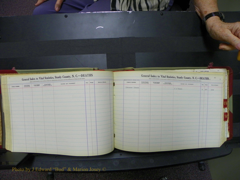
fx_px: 180
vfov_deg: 53.1
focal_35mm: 26
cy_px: 90
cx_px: 120
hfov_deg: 67.3
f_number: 2.8
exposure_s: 1/30
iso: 100
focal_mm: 4.6
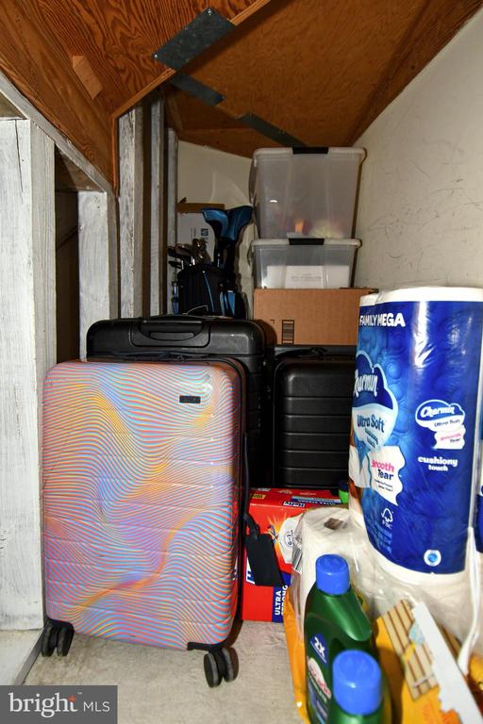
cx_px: 242
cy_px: 362
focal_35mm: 18
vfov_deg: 90.0
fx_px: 362
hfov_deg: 67.4
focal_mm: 12
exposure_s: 1/60
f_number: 4
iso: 1000
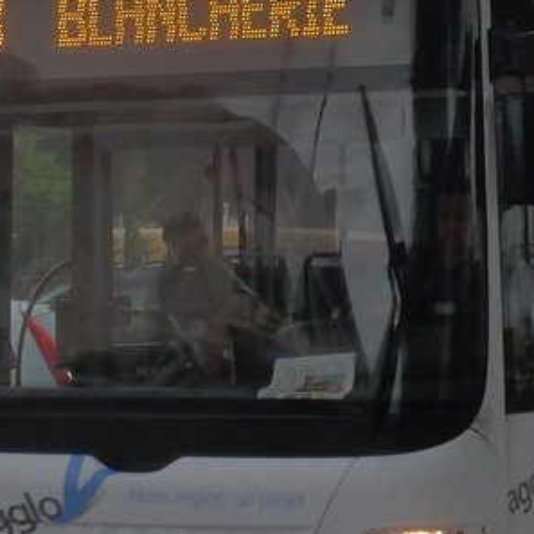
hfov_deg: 8.3
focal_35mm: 211
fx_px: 3683
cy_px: 29
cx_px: 252
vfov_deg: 8.3
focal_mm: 12
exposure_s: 1/200
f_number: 3.5
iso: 160
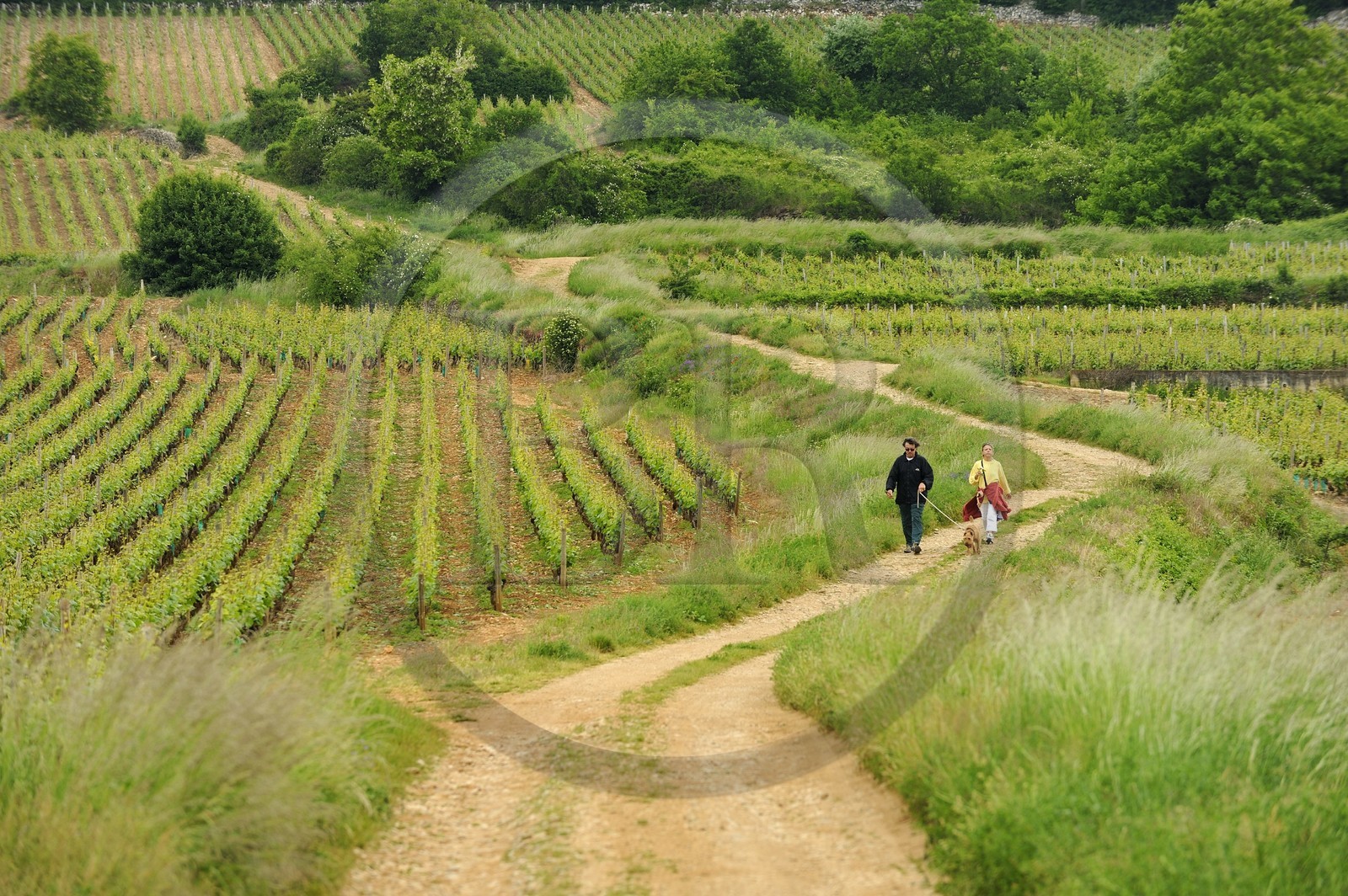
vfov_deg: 6.9
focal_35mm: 200
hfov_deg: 10.3
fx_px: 7483
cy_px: 448
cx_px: 674
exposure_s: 1/250
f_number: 6.3
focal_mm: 200
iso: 200
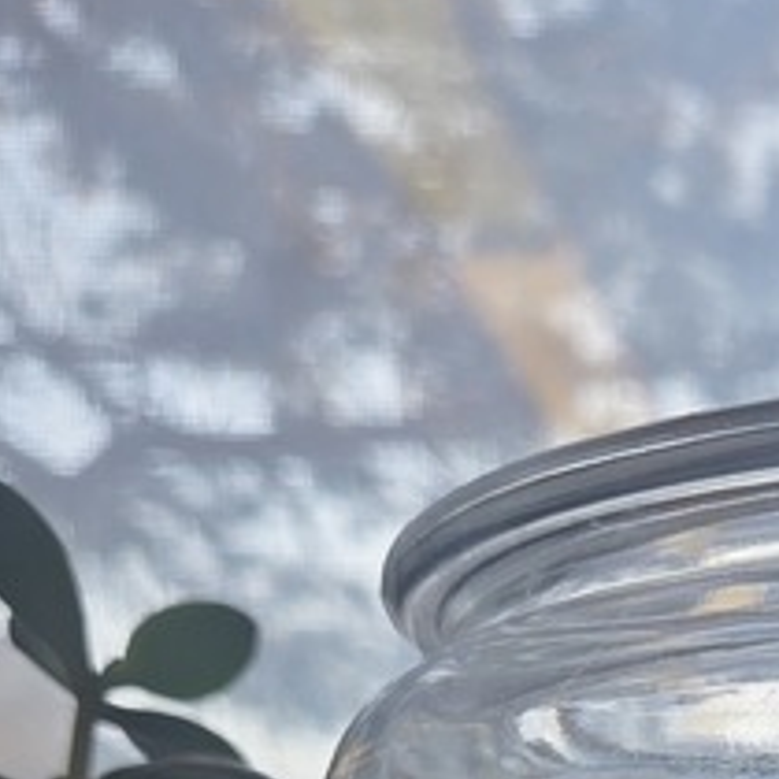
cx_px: 1180
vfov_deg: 14.3
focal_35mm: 99
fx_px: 2521
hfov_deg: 16.0
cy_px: 1614
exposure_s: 1/120
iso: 40
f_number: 1.8
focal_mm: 5.4
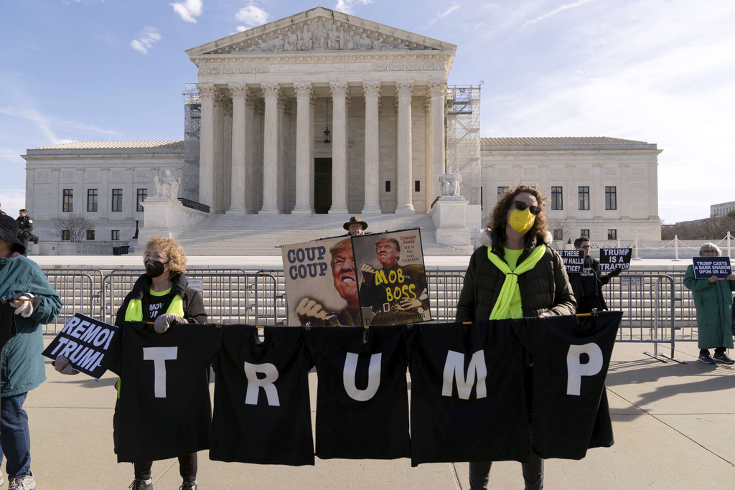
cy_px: 245
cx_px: 368
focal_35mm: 24
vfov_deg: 53.1
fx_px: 490
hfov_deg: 73.7
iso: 200
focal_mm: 24
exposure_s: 1/500
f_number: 5.6
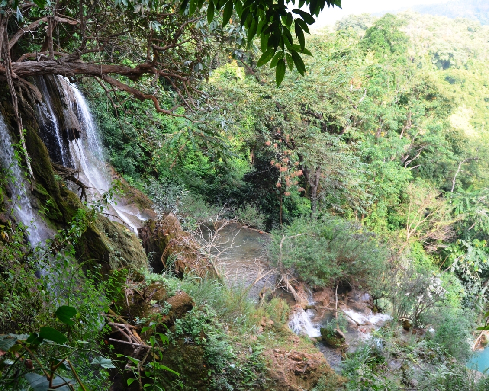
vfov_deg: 47.1
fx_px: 449
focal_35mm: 31
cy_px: 193
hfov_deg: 57.1
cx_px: 230
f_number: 5.6
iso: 200
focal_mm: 18
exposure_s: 1/125
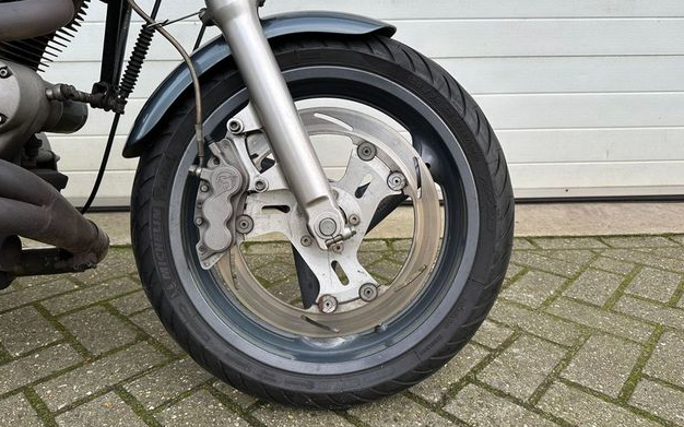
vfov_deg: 47.5
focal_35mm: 26
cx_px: 335
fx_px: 485
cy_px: 193
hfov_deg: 70.4
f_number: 1.78
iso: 80
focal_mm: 6.86
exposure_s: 1/323
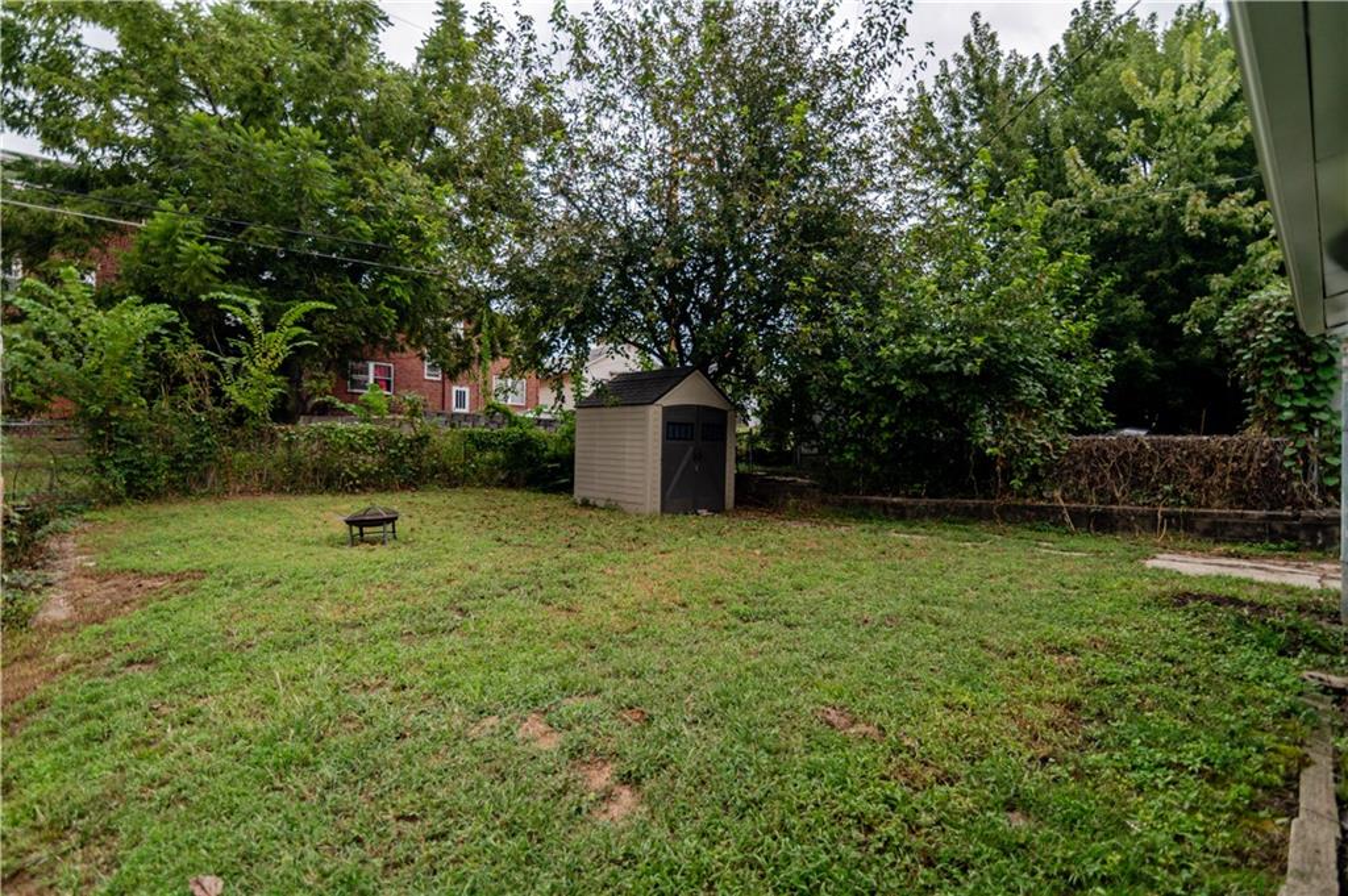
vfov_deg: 73.7
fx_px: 599
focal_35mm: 16
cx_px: 674
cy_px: 448
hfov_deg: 96.8
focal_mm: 16
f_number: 2.8
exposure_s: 1/320
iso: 160
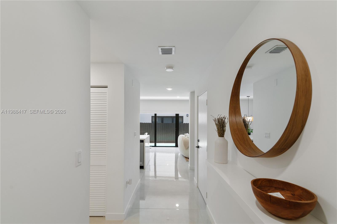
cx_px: 168
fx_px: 150
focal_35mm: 16
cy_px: 112
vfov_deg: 73.8
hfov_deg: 96.7
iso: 320
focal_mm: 16
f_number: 7.1
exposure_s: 1/60
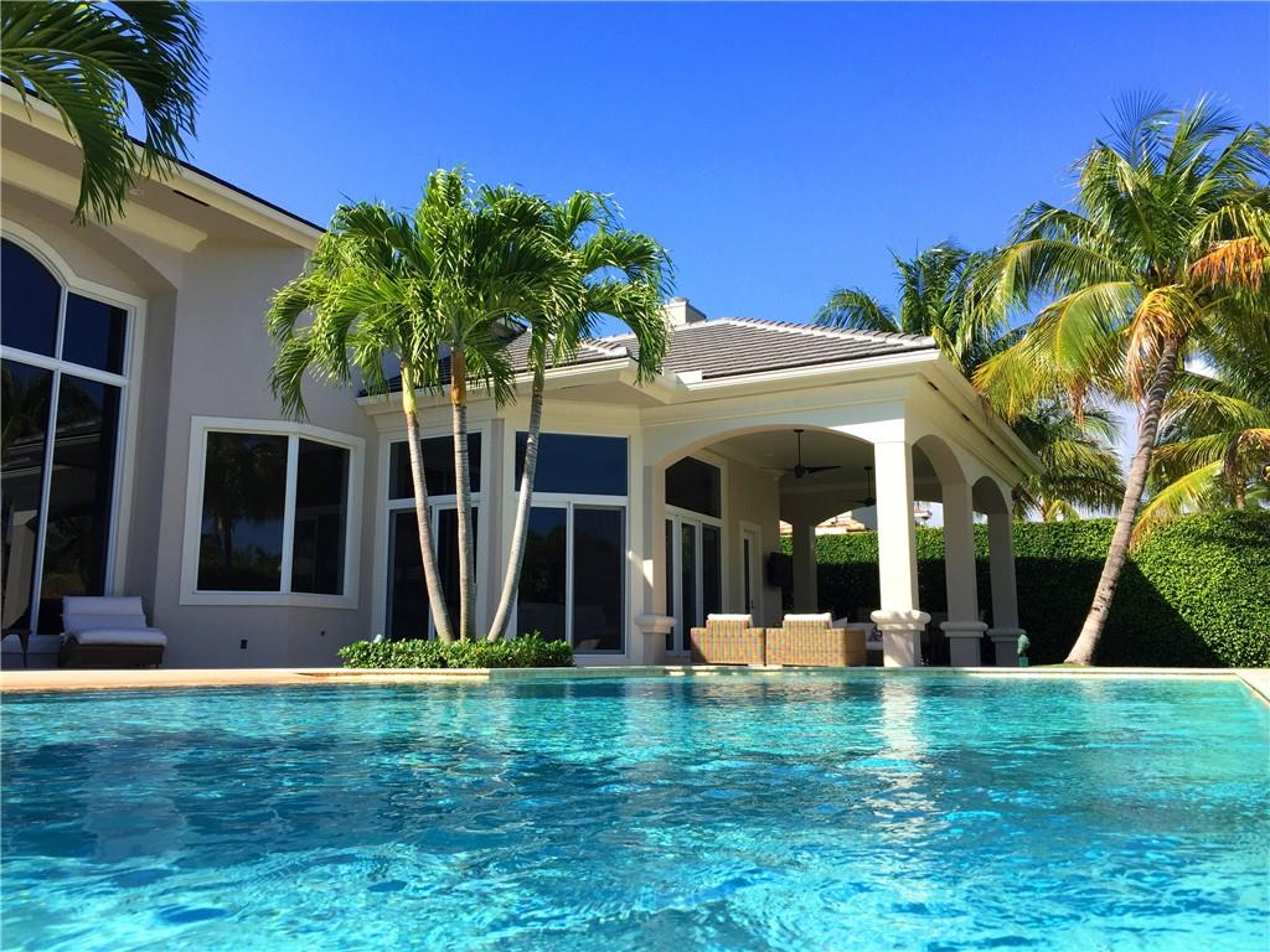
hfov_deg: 61.7
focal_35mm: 29
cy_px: 476
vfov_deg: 48.2
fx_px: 1064
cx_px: 635
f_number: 2.2
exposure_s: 1/1068
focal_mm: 4.15
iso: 32
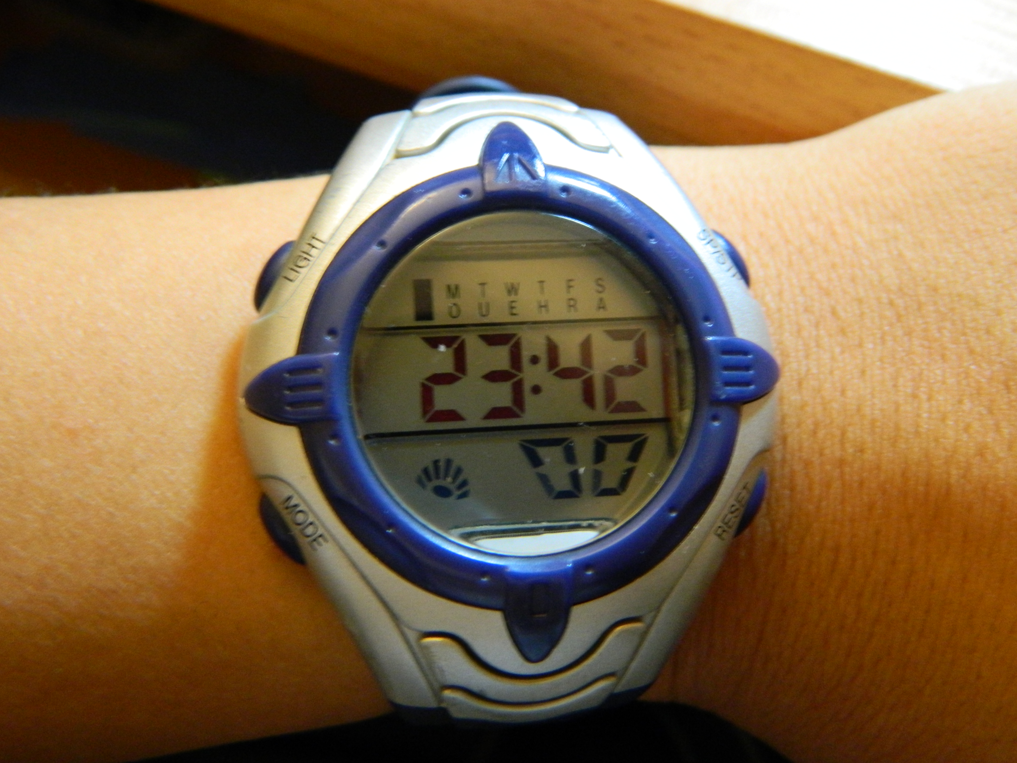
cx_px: 508
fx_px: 1028
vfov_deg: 40.7
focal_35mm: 35
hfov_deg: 52.6
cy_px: 382
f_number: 3.3
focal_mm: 6.2
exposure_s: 1/20
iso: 400
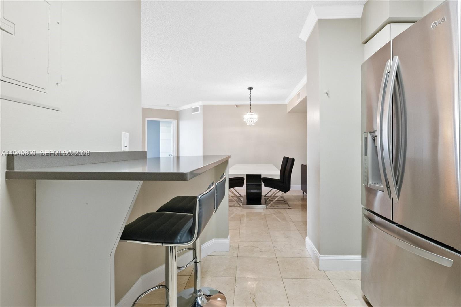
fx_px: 218
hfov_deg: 93.3
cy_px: 154
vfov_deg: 70.4
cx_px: 230
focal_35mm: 17
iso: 1800
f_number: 8
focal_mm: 11.5
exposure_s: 1/20
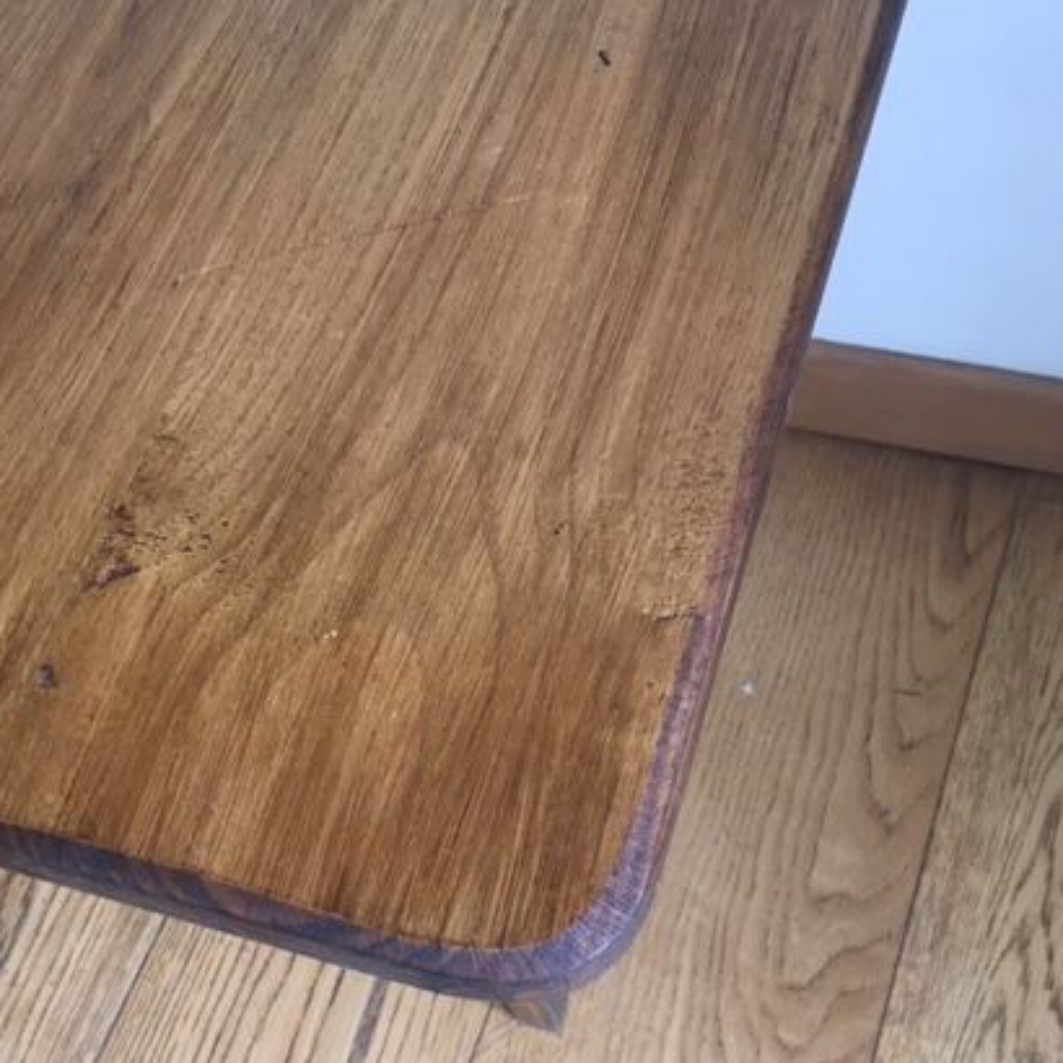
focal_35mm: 40
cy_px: 721
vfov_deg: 41.2
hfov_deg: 41.8
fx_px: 1390
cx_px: 467
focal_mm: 4.15
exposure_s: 1/33
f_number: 2.2
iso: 64
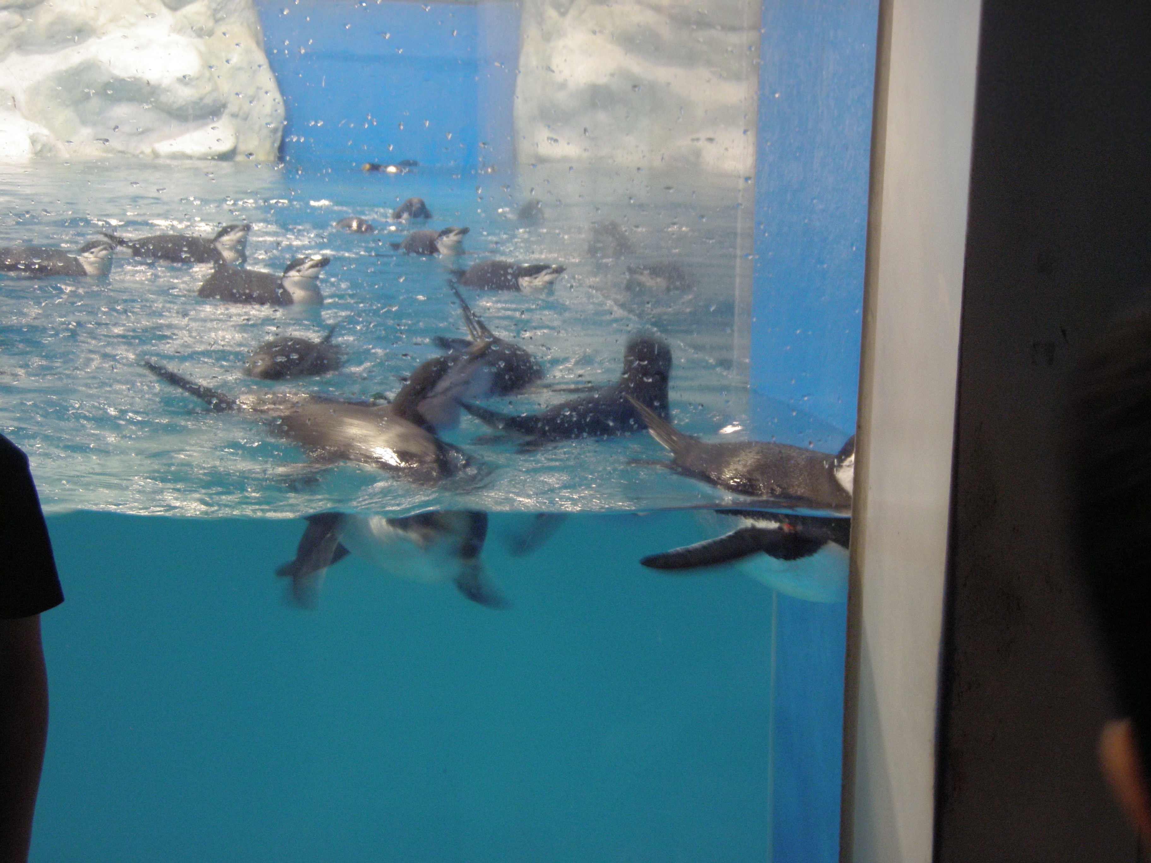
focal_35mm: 72
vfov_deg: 20.4
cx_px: 576
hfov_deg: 27.0
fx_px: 2394
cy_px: 432
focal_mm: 12.73
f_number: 4.8
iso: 200
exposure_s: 1/15
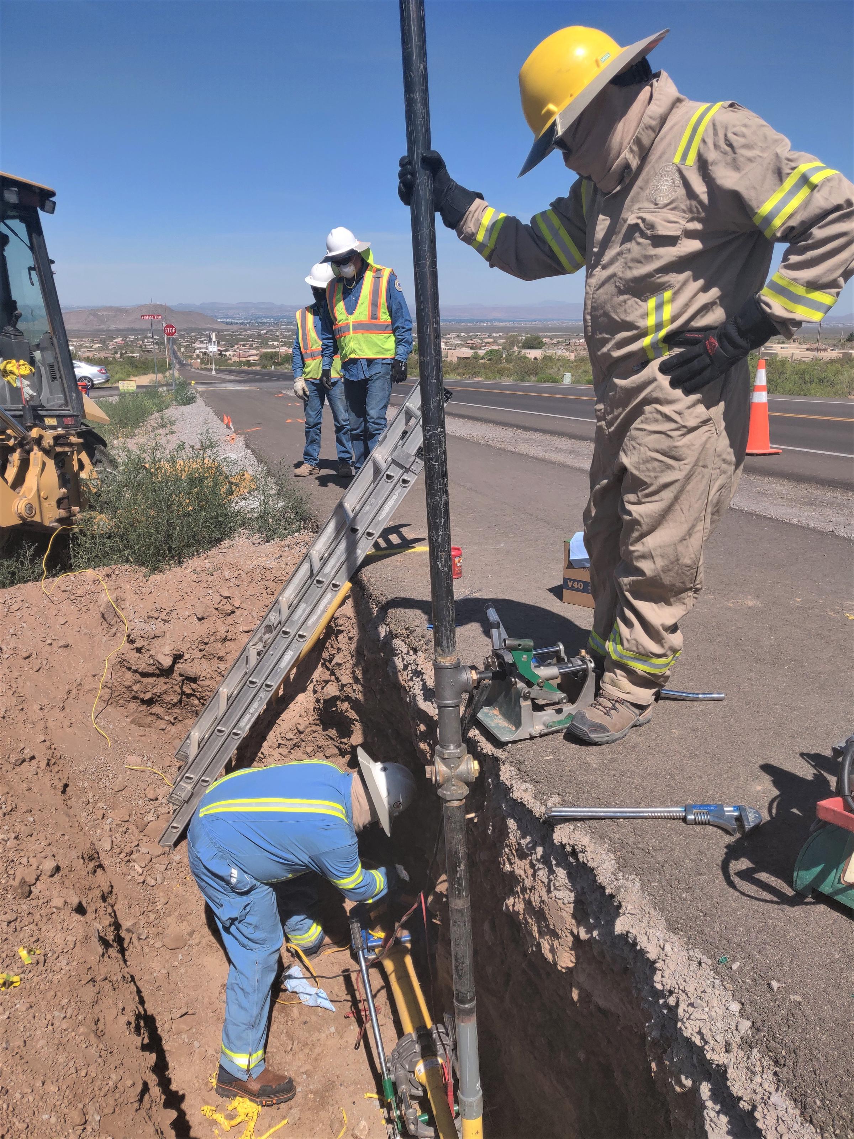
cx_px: 427
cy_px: 570
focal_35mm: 25
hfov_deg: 54.9
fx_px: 822
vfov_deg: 69.4
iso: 100
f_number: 1.7
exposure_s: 1/2371
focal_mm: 4.25
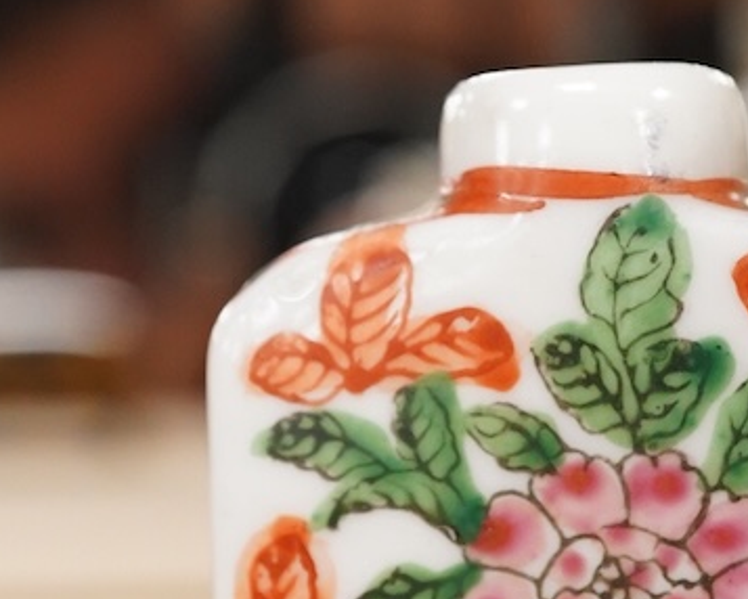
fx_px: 2946
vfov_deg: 11.6
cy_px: 330
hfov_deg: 14.5
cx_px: 344
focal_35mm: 133
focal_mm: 30
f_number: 8
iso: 2500
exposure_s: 1/160
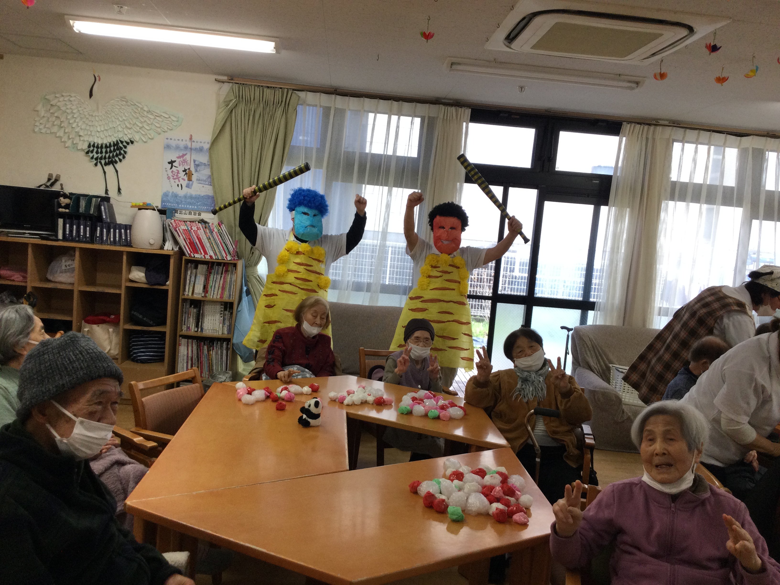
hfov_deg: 58.4
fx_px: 699
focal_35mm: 31
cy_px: 292
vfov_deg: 45.4
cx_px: 390
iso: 25
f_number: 2.4
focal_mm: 3.3
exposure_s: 1/40
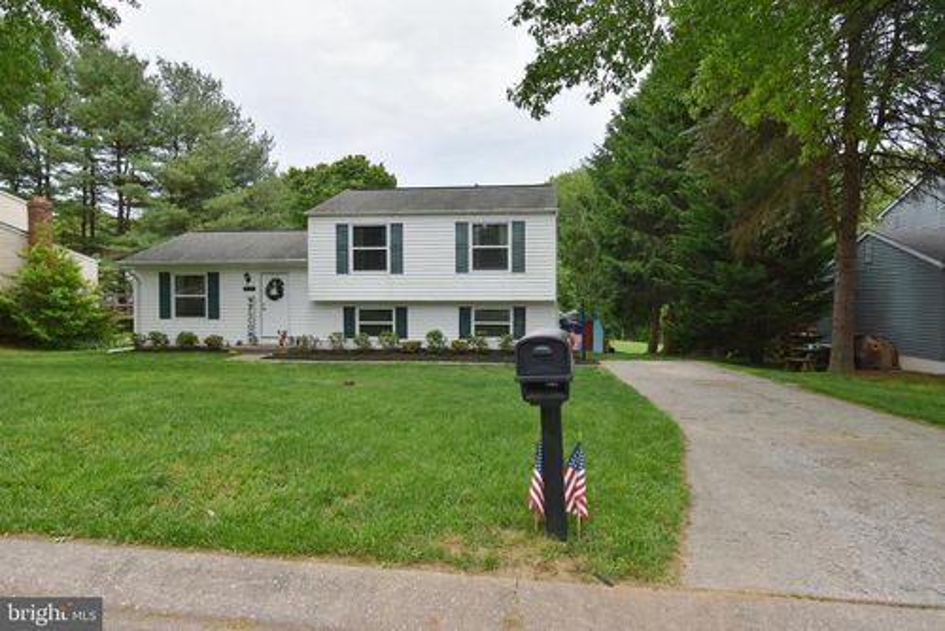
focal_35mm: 24
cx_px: 472
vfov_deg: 53.2
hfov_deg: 73.7
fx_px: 630
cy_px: 316
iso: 125
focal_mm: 16
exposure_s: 1/125
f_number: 11
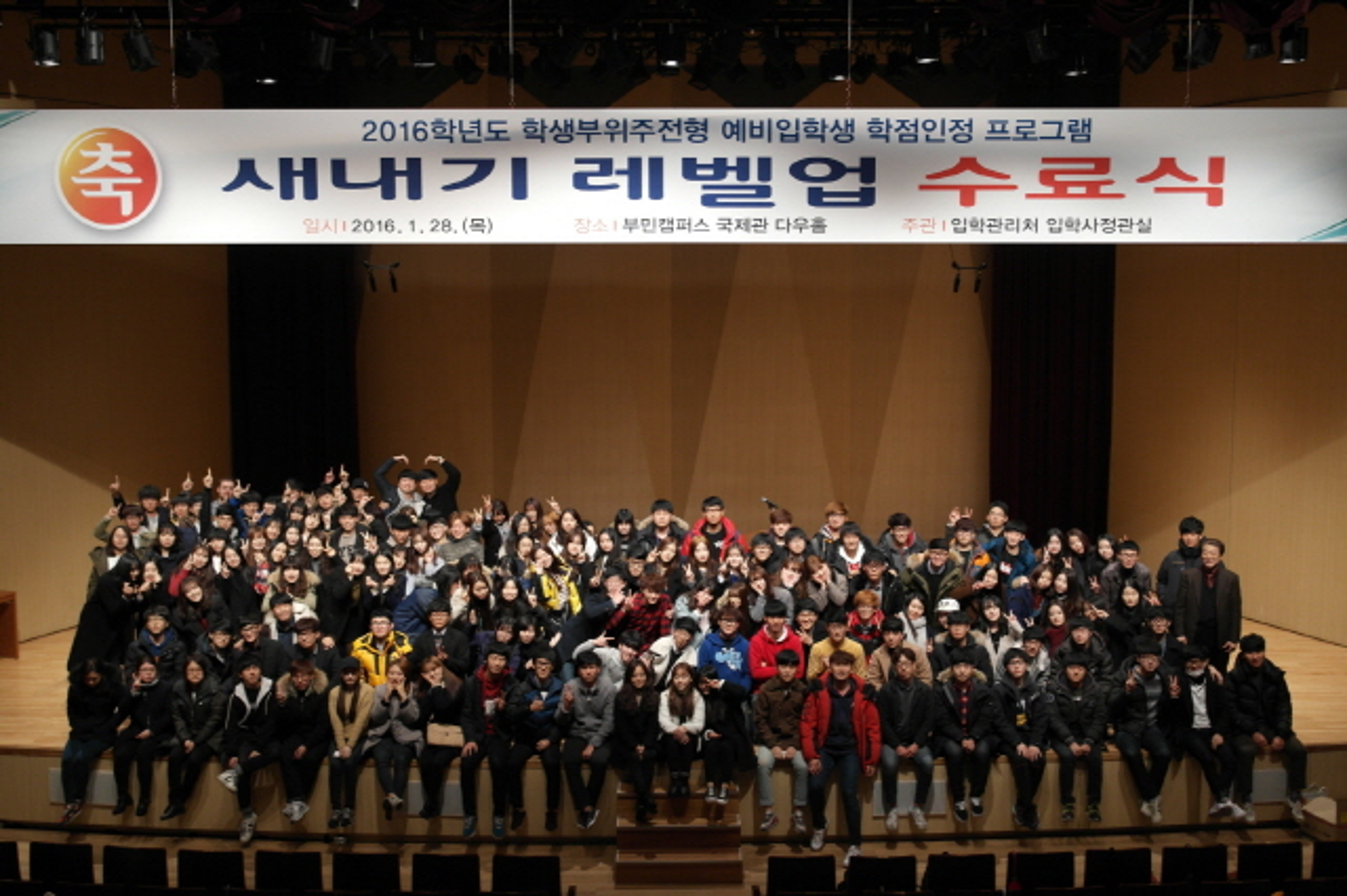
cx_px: 674
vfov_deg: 31.2
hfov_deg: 45.5
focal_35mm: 43
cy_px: 448
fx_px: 1608
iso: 400
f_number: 4
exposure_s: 1/50
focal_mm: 28
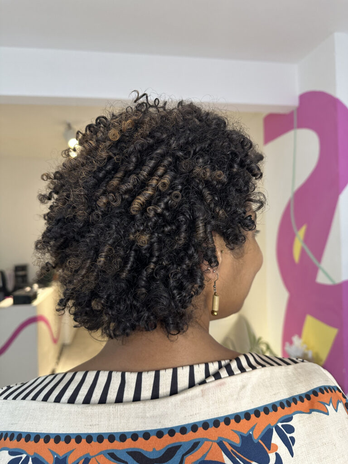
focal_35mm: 24
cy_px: 232
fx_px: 322
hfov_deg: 56.8
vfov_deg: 71.6
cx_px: 174
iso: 160
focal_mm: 6.86
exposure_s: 1/100
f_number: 1.78
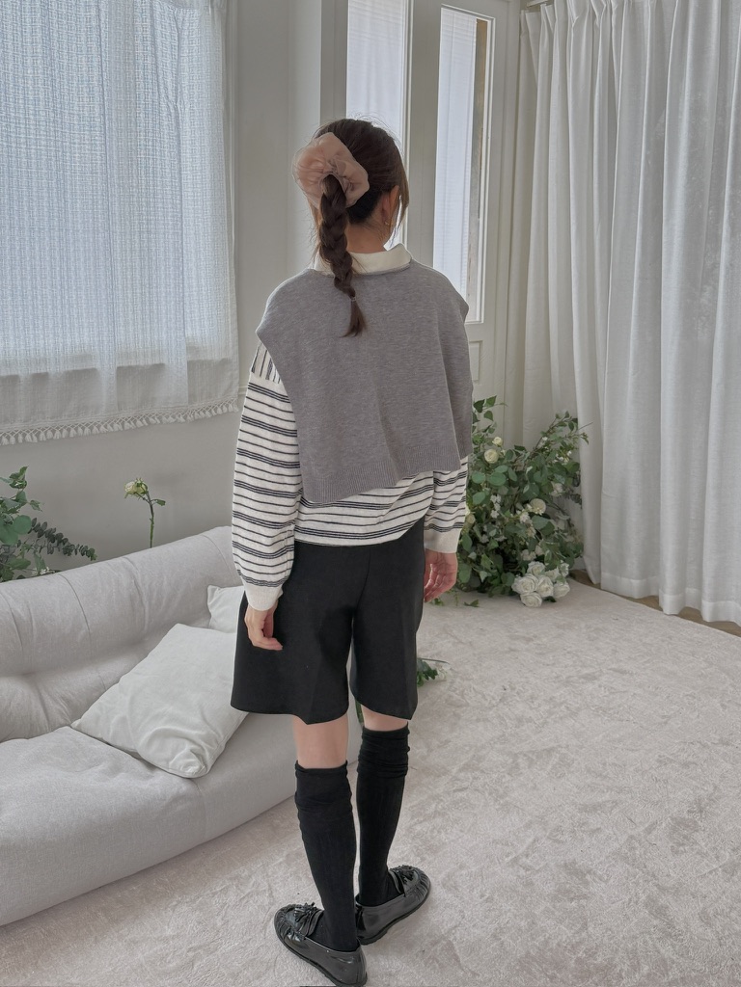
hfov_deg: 56.8
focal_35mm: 24
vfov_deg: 71.6
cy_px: 494
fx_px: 685
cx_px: 370
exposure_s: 1/240
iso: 160
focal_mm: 6.76
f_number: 1.78
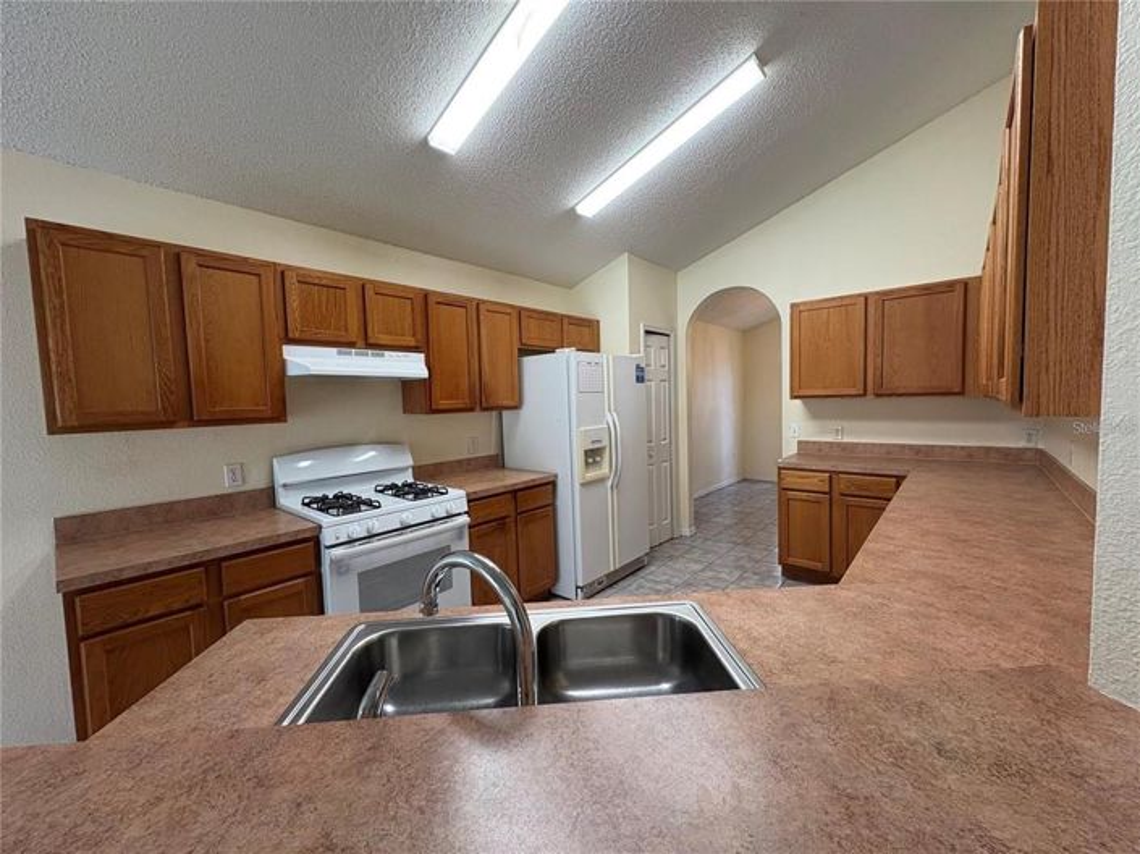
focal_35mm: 14
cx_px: 570
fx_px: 461
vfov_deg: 85.6
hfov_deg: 102.1
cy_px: 427
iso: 200
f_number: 2.2
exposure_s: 1/120
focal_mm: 2.22
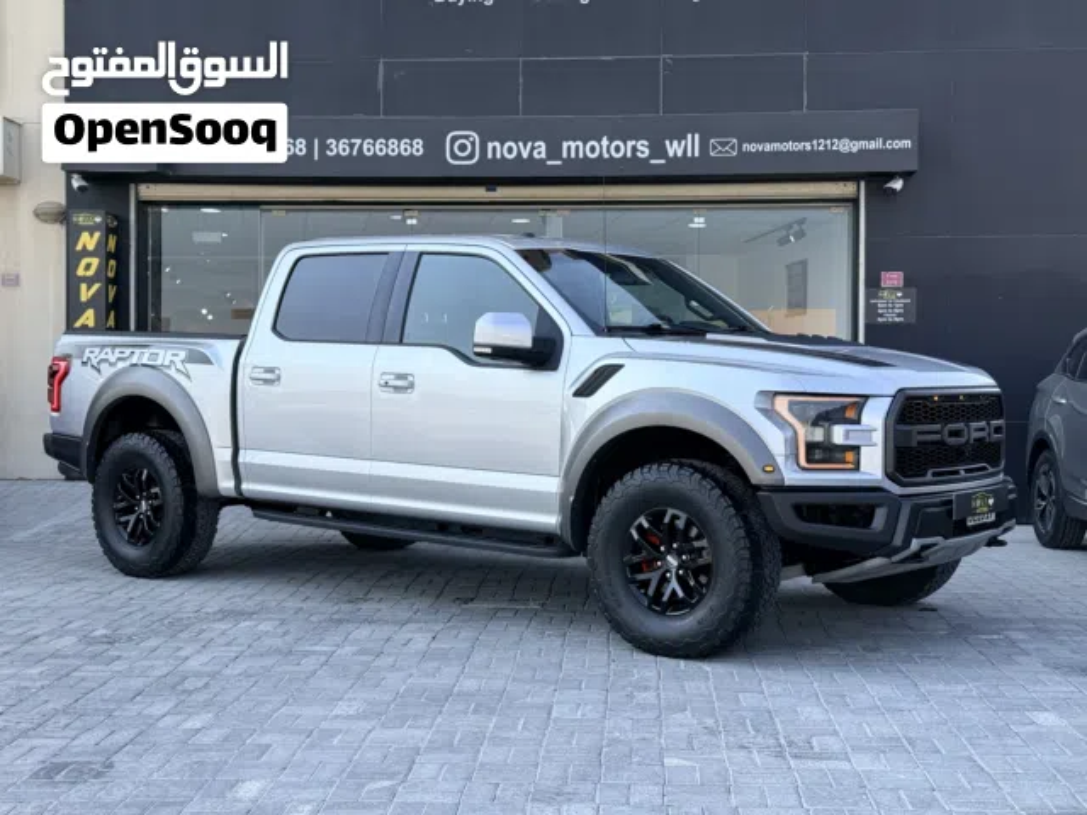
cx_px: 544
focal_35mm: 48
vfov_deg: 30.3
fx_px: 1507
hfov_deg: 39.7
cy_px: 408
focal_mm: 6.76
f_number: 1.78
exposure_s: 1/1795
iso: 80
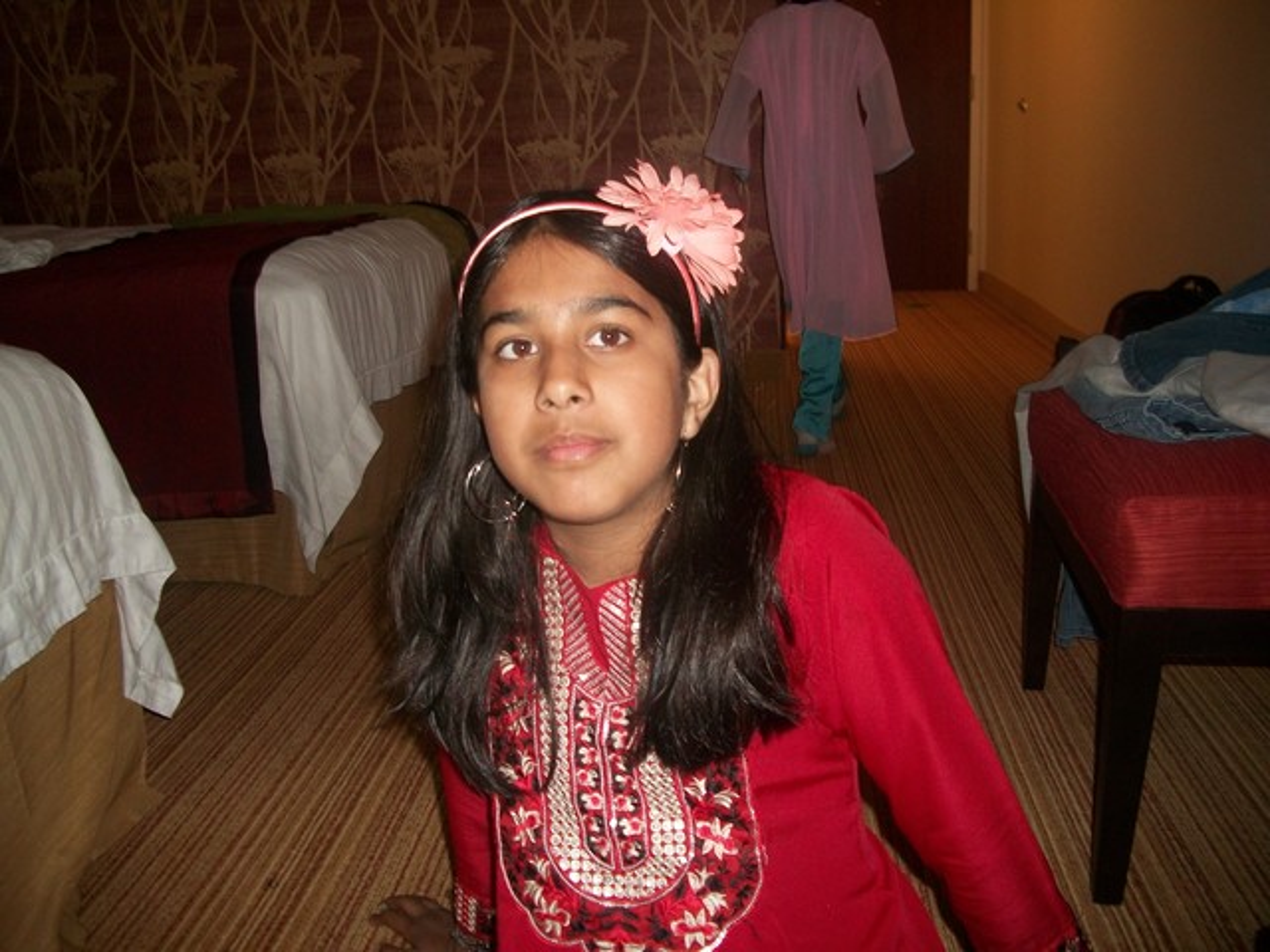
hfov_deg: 56.8
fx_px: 1174
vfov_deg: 44.2
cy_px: 476
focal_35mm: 32
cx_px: 635
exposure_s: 1/30
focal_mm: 5.7
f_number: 2.9
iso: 80
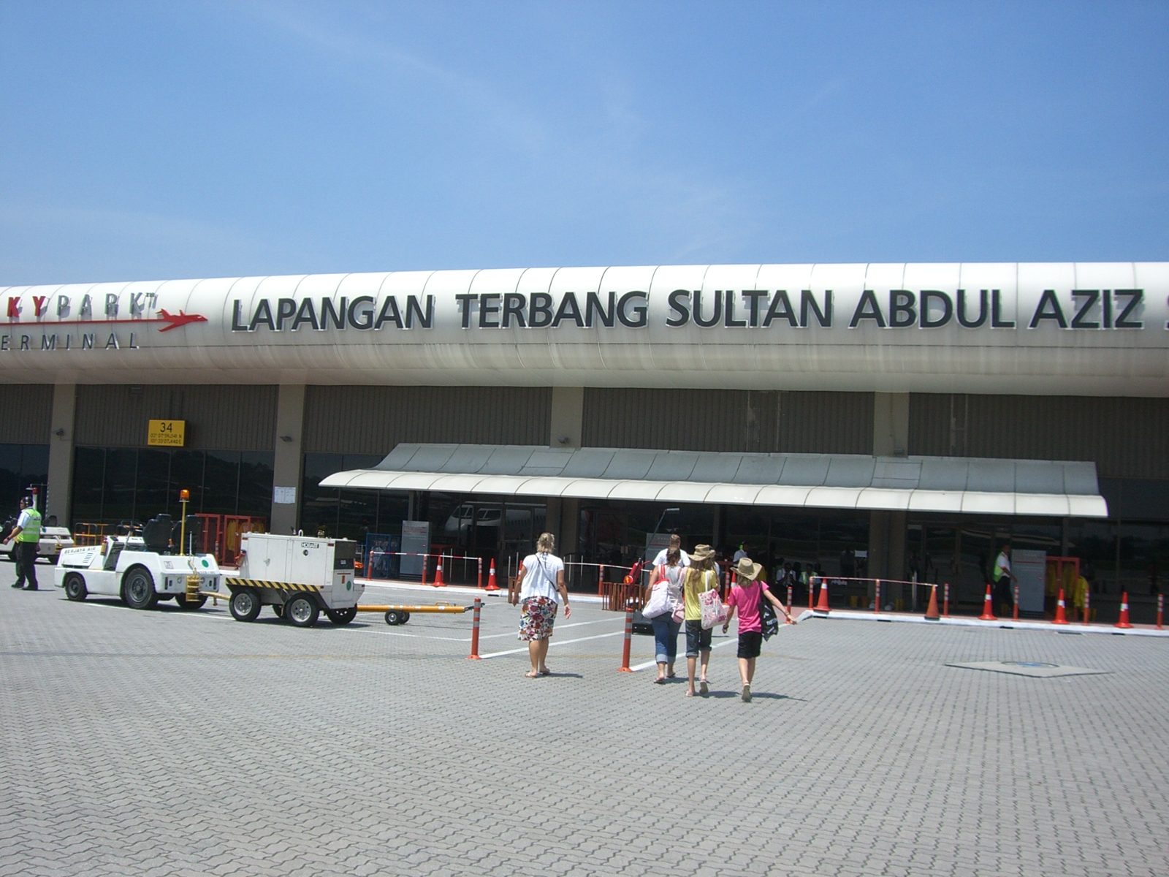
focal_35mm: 38
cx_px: 584
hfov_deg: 49.0
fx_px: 1283
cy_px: 438
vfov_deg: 37.7
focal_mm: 6.2
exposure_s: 1/640
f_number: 4.3
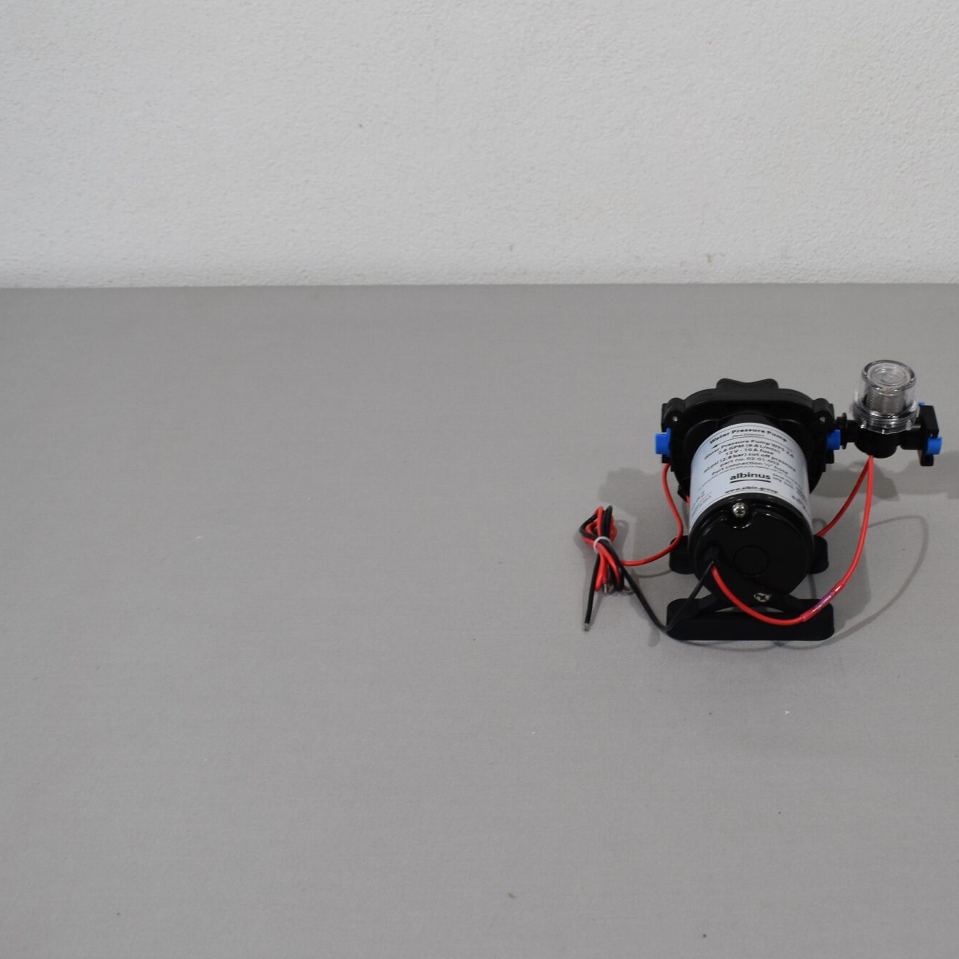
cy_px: 504
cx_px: 754
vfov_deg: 31.6
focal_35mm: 54
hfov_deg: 30.9
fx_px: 1693
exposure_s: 1/125
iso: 400
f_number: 5.6
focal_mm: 22
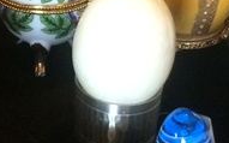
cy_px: 11
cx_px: 43
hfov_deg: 13.9
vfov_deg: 8.7
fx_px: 935
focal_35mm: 150
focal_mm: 4.12
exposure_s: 1/30
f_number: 2.2
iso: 320
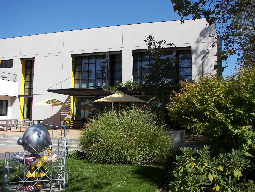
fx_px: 265
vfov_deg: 39.7
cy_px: 96
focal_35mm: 36
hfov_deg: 51.4
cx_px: 128
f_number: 4
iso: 64
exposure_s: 1/640
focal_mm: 6
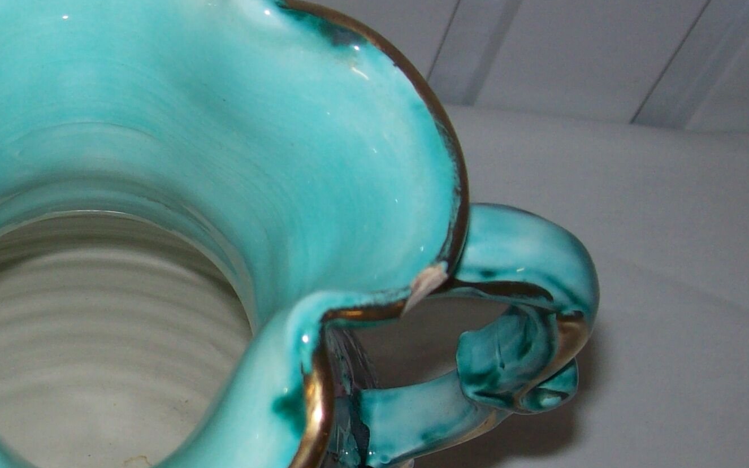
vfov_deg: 15.8
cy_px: 372
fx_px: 1674
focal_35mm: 82
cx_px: 32
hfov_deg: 24.3
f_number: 2.7
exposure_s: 1/64
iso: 80
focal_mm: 6
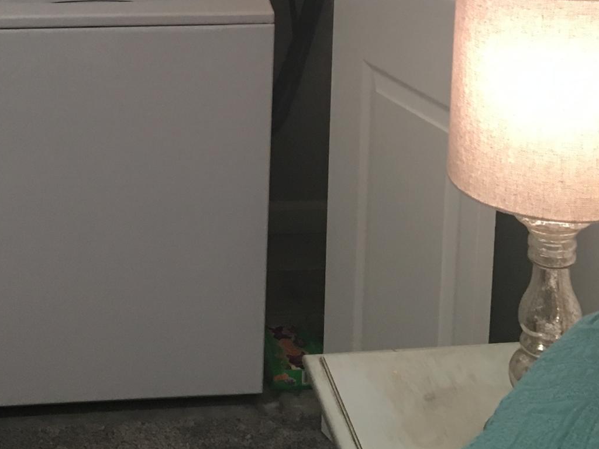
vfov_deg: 16.7
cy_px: -85
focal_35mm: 85
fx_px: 1471
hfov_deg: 22.9
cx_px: 169
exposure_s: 1/30
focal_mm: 4.15
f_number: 2.2
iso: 80
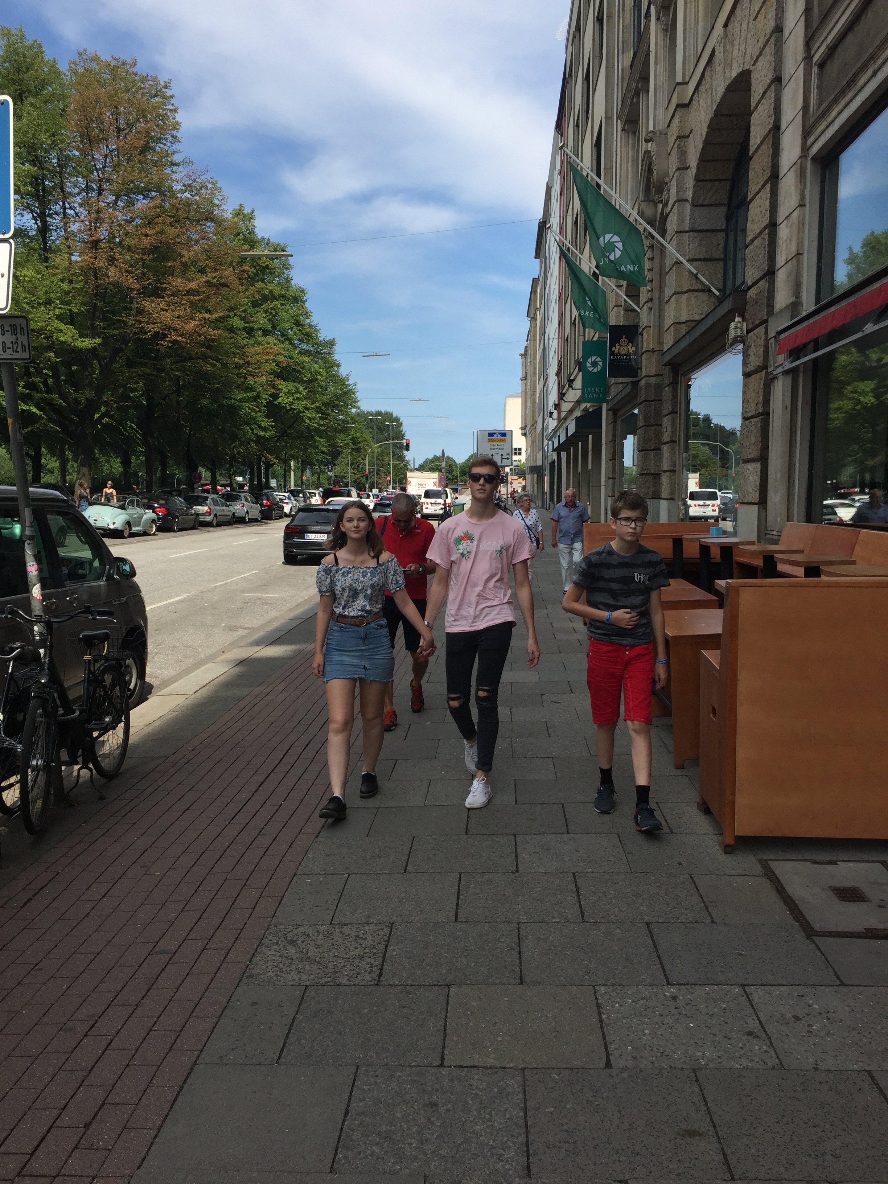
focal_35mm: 29
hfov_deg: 48.2
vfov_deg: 61.7
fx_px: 992
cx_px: 444
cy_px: 592
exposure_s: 1/1721
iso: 32
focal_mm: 4.15
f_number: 2.2
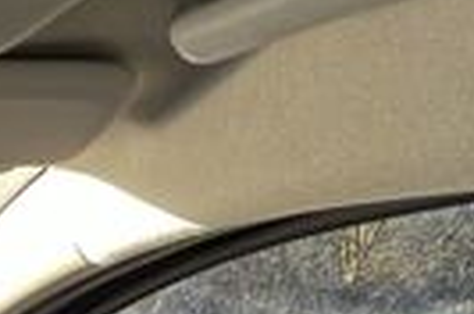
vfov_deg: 15.8
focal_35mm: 75
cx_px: -599
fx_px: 985
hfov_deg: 16.1
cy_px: 542
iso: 80
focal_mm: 1.57
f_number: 1.8
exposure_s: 1/121
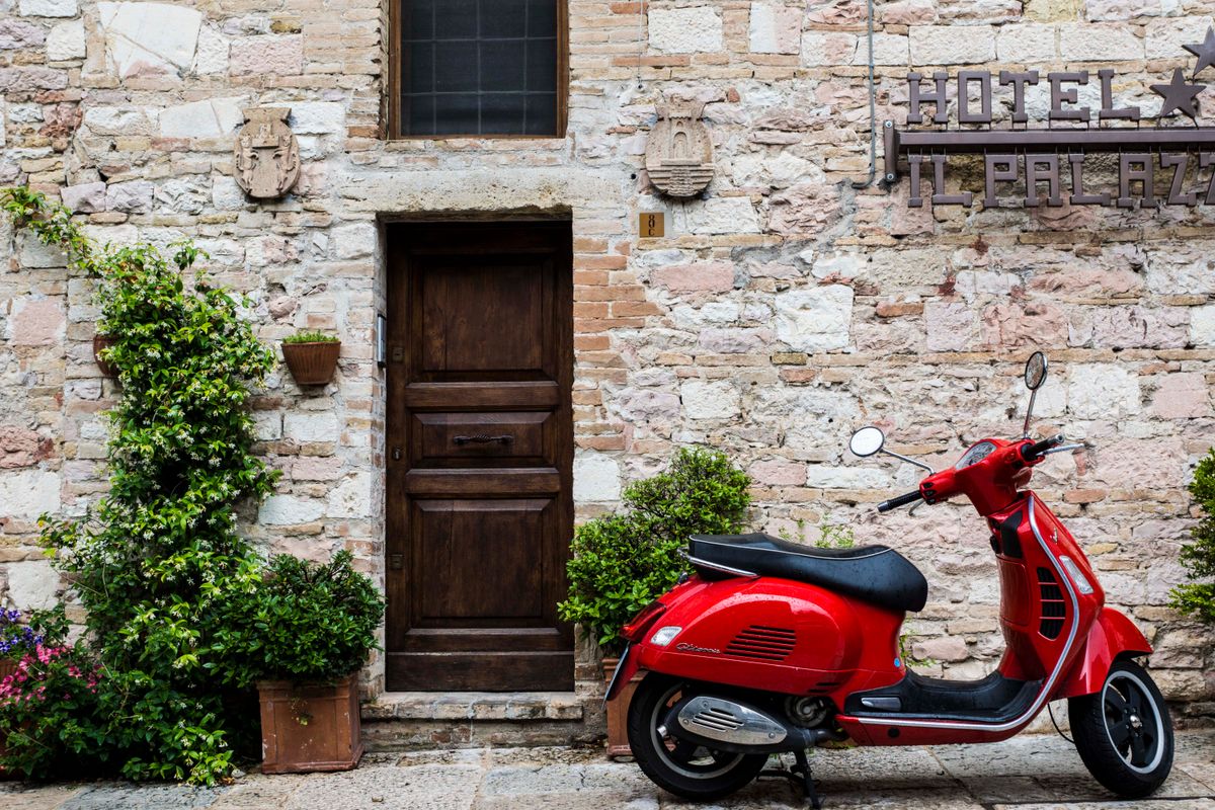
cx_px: 608
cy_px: 405
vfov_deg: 29.9
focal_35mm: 45
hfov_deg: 43.6
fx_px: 1519
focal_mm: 30
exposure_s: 1/100
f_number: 7.1
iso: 100
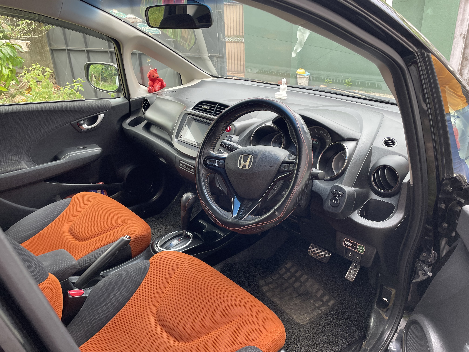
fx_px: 352
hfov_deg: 67.3
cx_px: 234
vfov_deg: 53.1
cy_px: 176
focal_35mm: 26
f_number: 1.6
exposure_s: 1/121
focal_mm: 4.2
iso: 80
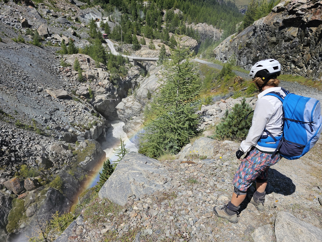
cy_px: 121
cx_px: 161
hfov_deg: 73.9
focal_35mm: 23
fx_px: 214
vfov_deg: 58.9
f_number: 1.7
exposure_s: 1/1019
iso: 10
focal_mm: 6.3
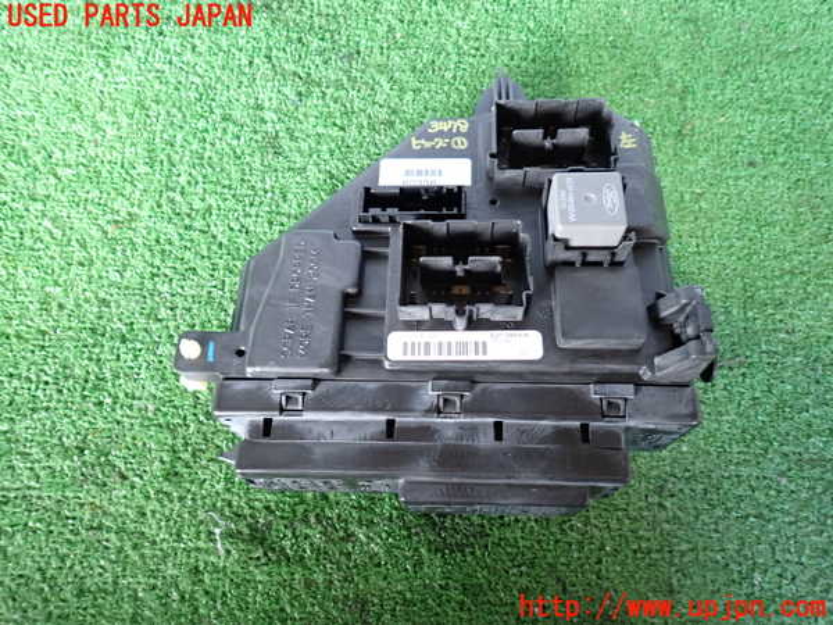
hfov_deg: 69.4
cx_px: 416
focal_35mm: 25
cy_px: 312
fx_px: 602
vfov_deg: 54.9
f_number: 2
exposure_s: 1/30
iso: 400
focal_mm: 4.5
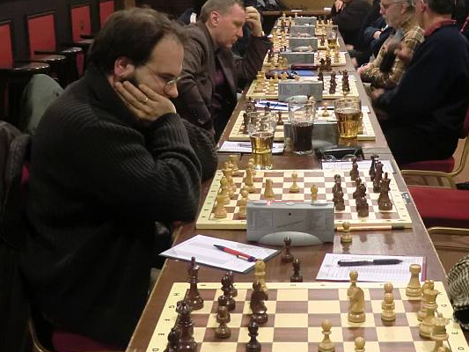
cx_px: 318
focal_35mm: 60
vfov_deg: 24.4
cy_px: 132
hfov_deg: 31.9
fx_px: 813
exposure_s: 1/15
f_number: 3.8
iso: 800
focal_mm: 7.1
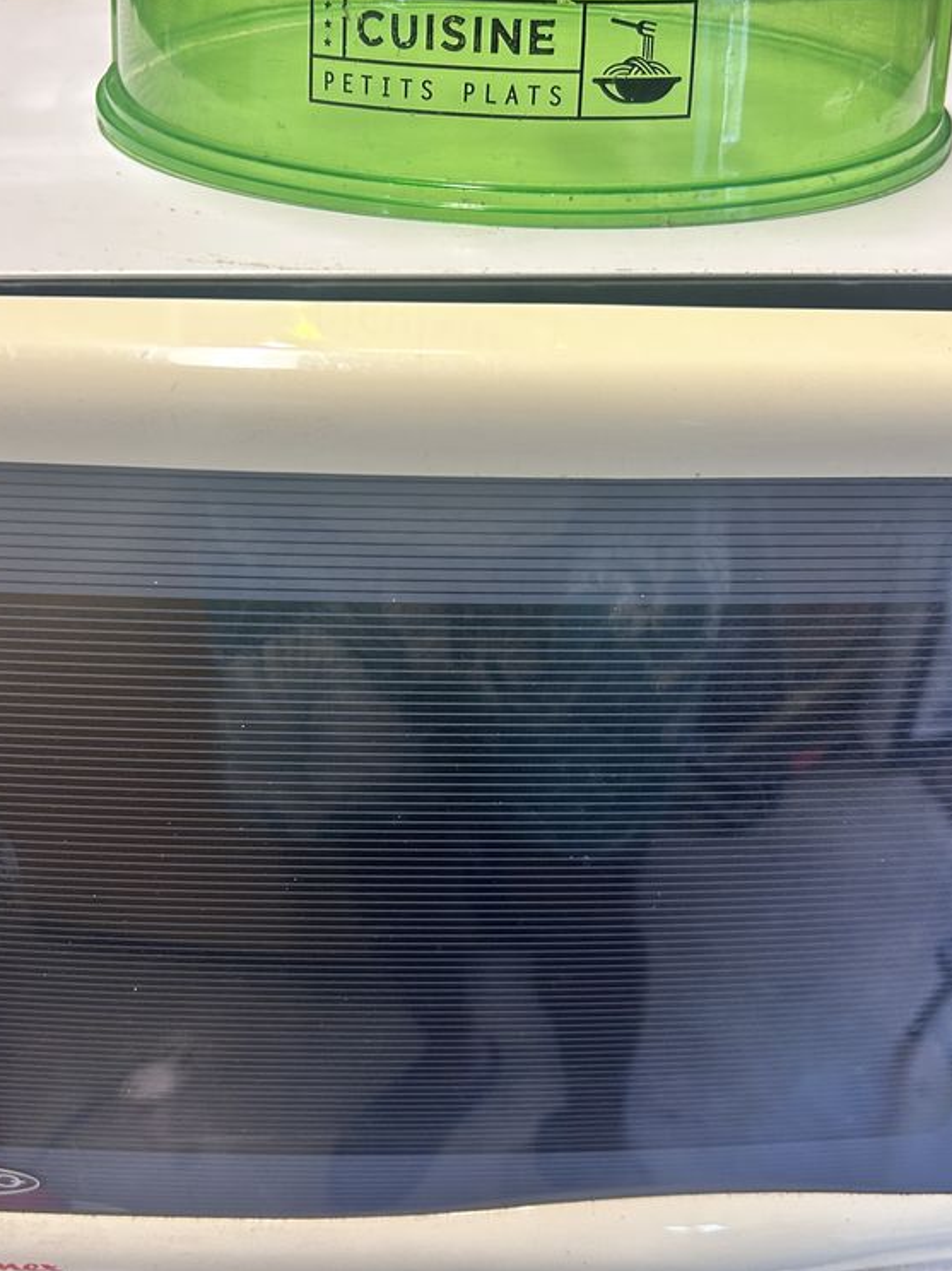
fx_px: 1284
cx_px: 451
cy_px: 633
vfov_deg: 52.6
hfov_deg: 40.7
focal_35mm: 35
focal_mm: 5.7
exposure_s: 1/100
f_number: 1.5
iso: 125
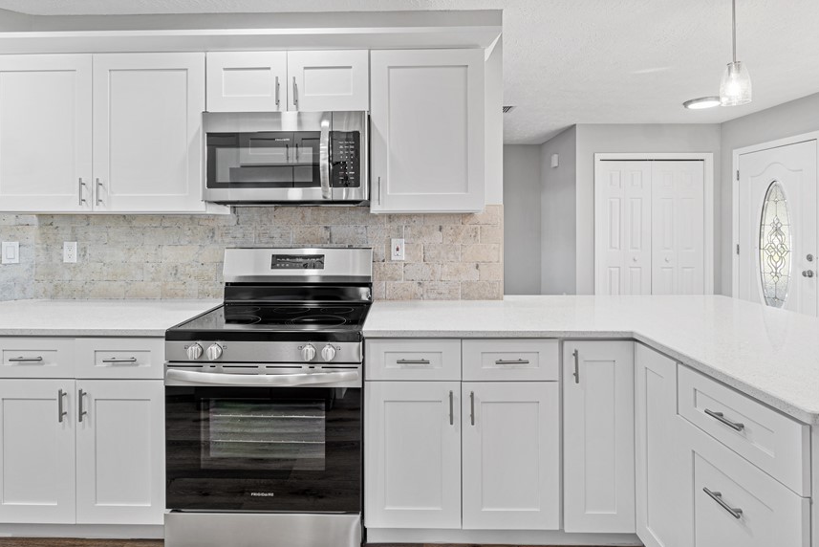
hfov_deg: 86.9
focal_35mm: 19
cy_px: 216
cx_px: 396
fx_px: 432
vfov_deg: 64.0
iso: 100
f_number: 8
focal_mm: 10
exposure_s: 1
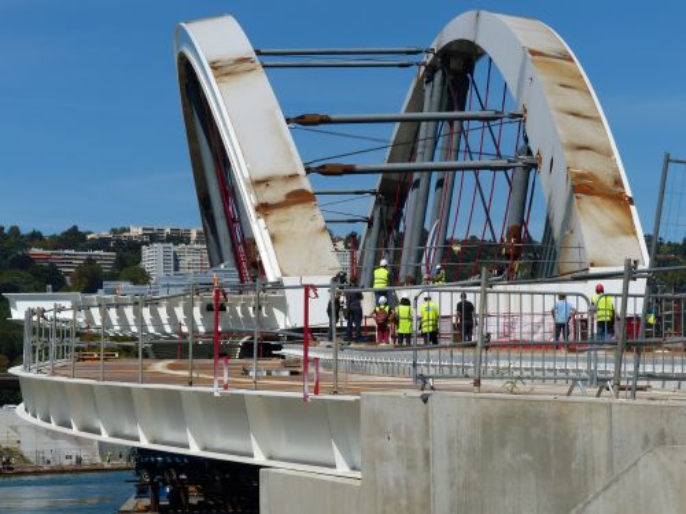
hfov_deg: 18.0
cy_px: 257
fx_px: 2160
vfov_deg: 13.6
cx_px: 343
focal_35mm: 109
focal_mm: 19.6
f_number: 4.5
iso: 100
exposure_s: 1/1600
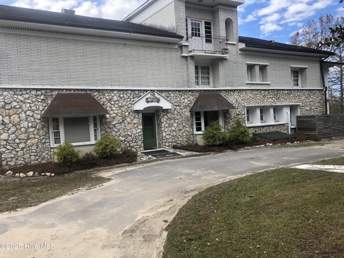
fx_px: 278
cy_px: 129
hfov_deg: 63.4
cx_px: 172
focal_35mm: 28
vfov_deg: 49.7
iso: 20
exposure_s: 1/546
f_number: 1.8
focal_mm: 3.99
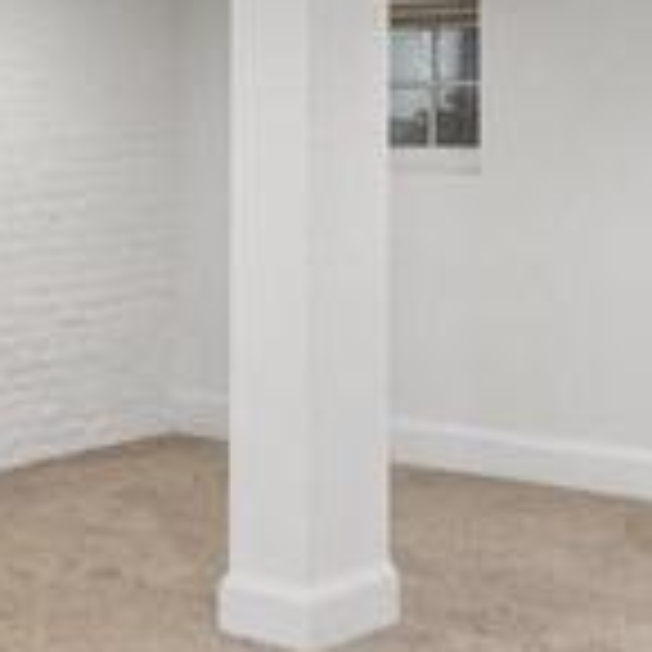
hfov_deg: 18.9
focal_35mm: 88
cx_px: -94
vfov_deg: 19.6
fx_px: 1867
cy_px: 146
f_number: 8
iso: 200
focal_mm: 14.6
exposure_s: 1/3.33
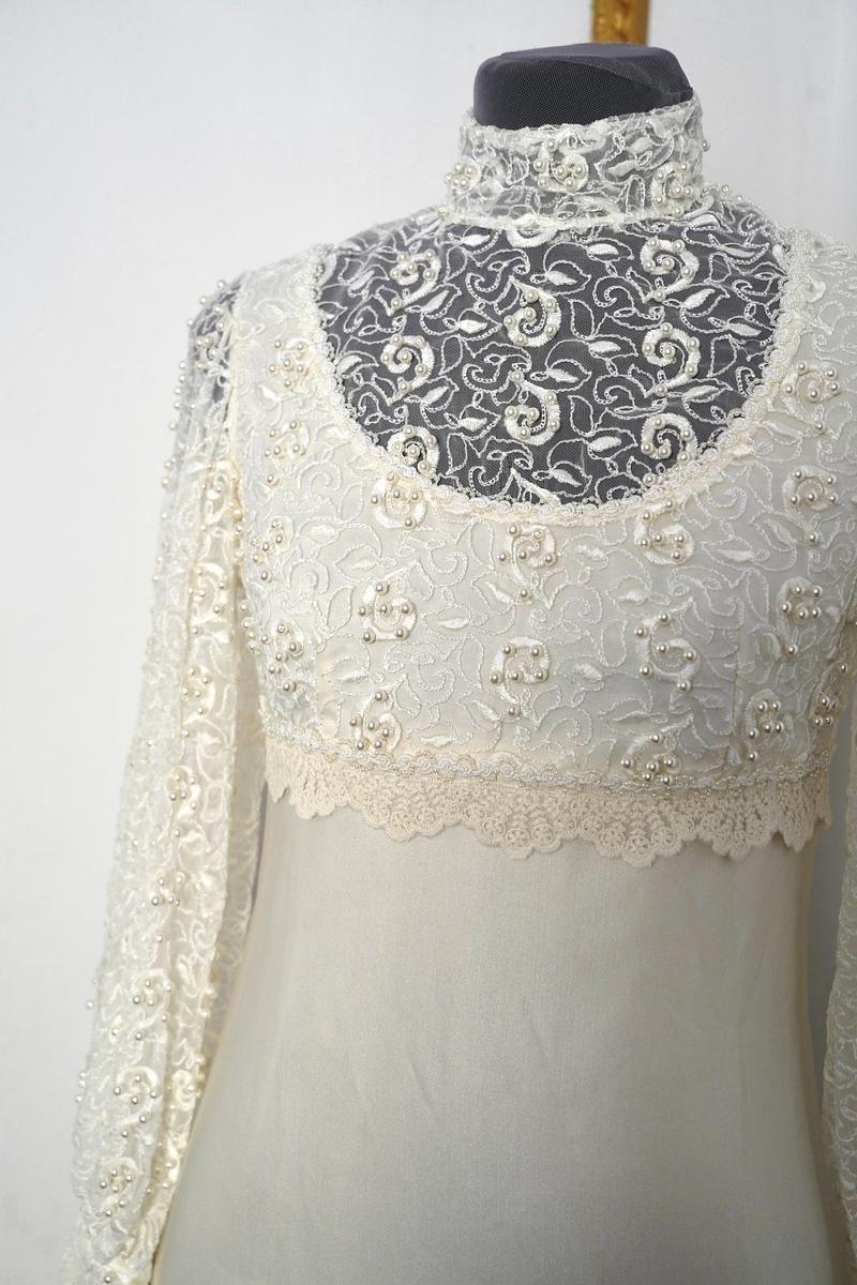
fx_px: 1285
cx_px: 428
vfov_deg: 53.1
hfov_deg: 36.9
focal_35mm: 36
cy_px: 642
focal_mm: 36
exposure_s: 1/125
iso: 400
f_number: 5
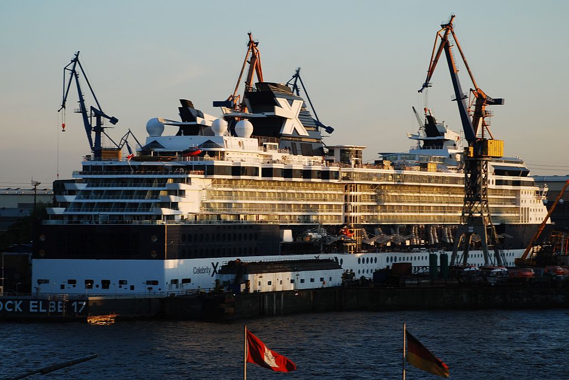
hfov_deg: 18.2
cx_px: 284
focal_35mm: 112
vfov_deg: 12.2
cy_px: 190
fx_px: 1780
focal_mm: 75
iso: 100
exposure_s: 1/100
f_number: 5.6
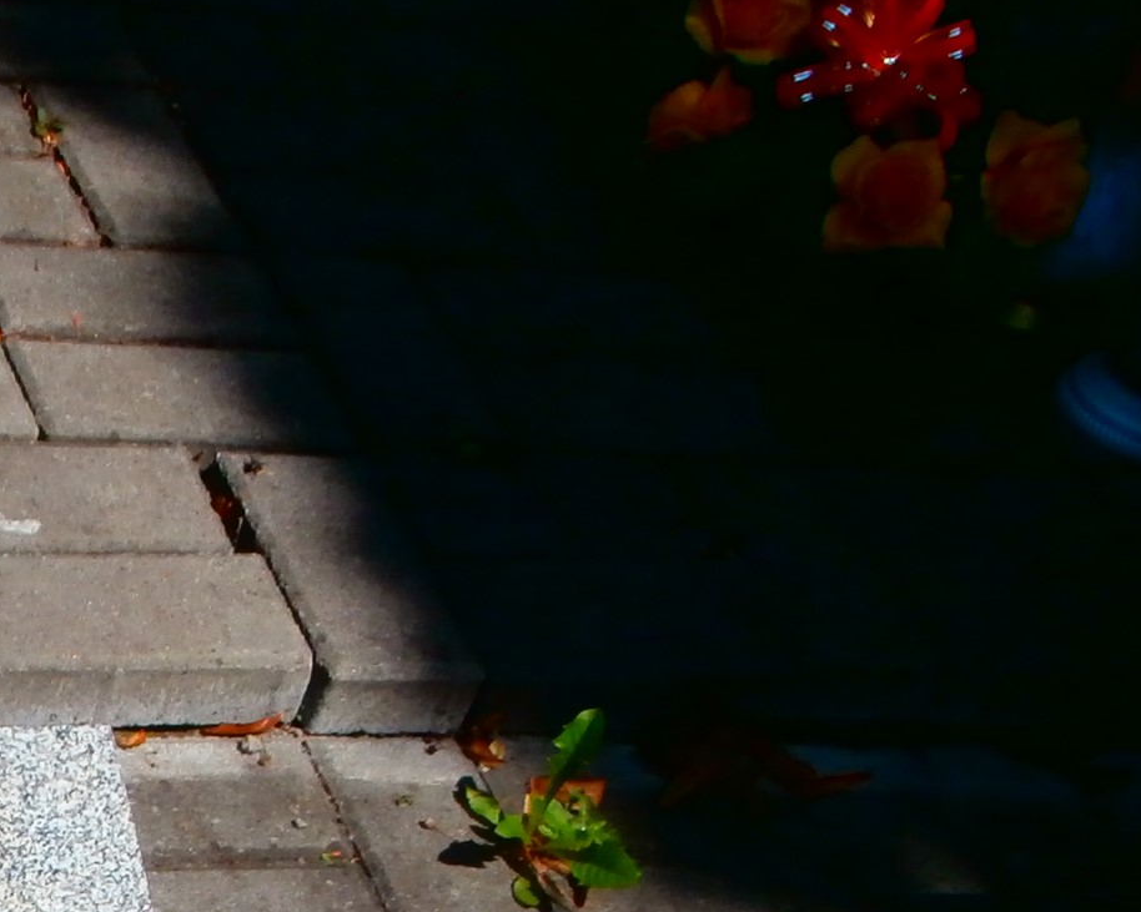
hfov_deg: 18.4
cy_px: 1226
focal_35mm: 96
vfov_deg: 15.2
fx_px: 3241
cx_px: -396
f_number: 3.5
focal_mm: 5.36
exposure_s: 1/1600
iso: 100
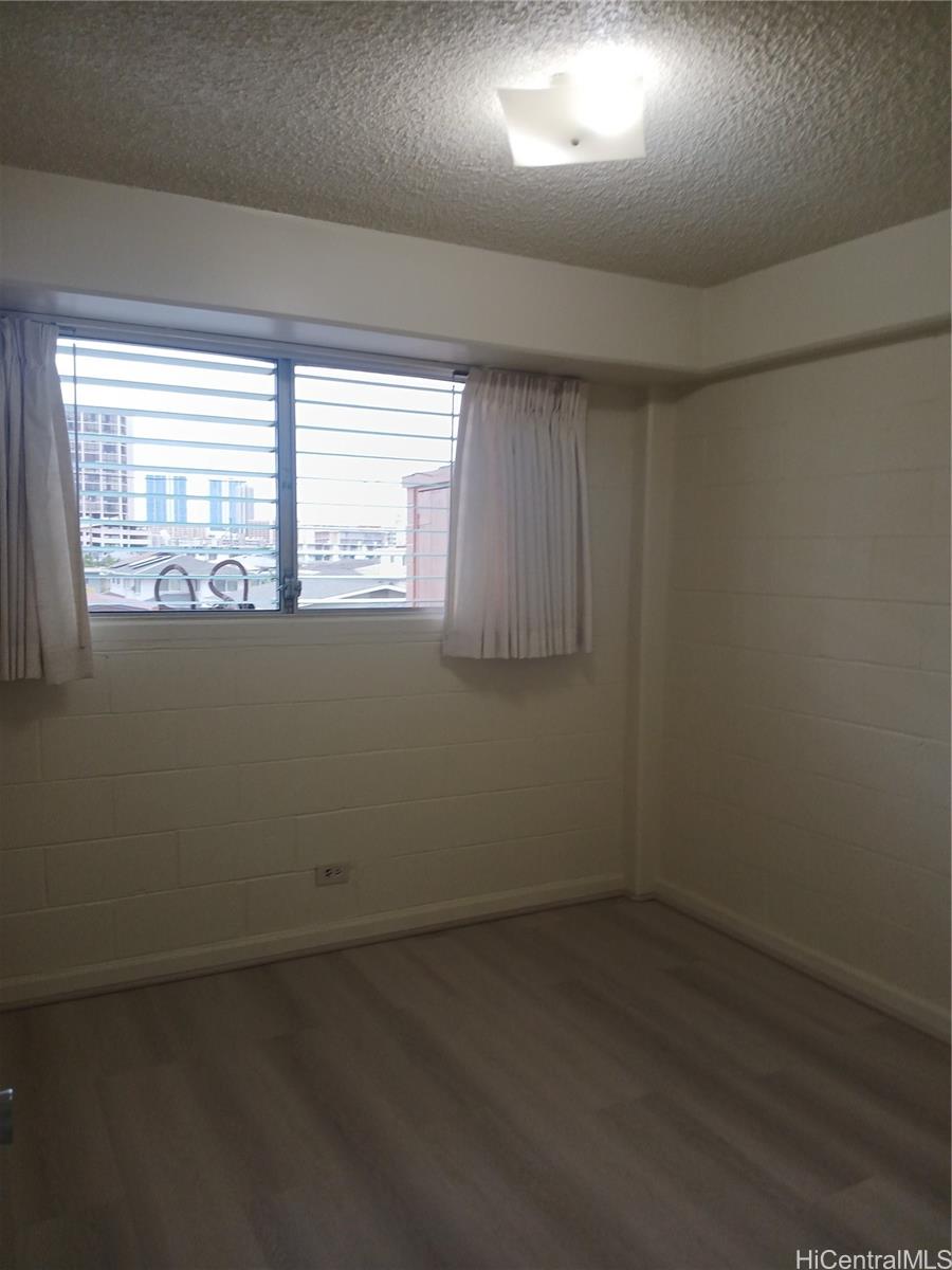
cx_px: 476
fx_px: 953
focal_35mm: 26
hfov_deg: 53.1
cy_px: 635
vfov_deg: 67.3
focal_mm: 3.98
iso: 50
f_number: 1.8
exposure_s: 1/60
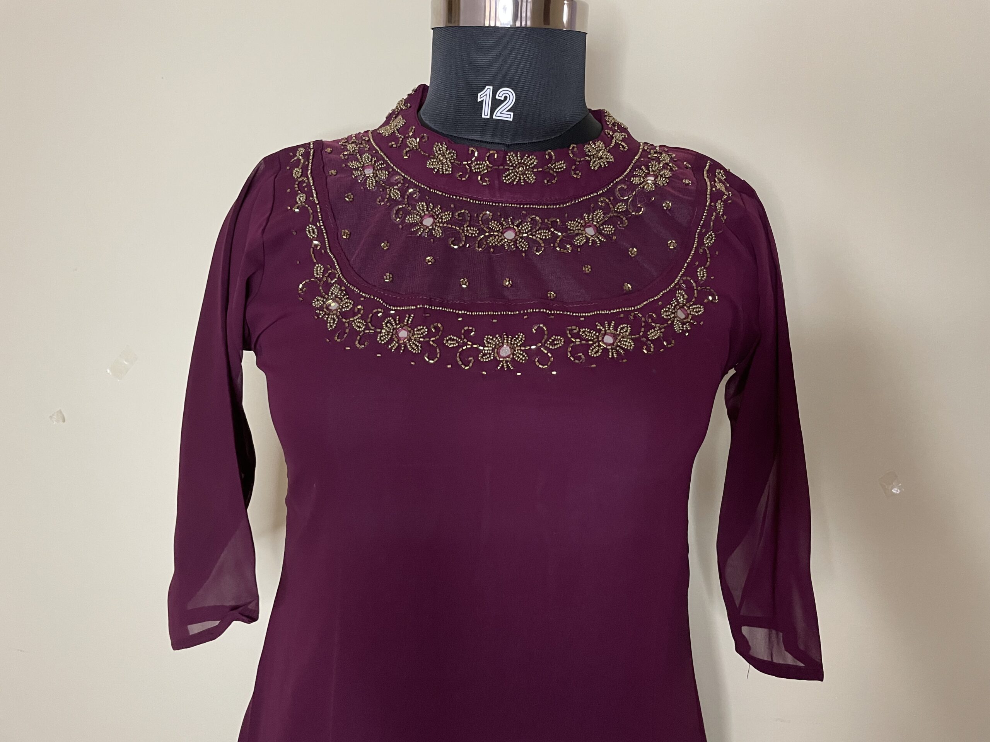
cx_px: 495
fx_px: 744
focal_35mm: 26
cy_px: 371
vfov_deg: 53.1
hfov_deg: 67.3
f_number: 1.6
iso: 320
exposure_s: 1/50
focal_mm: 4.2
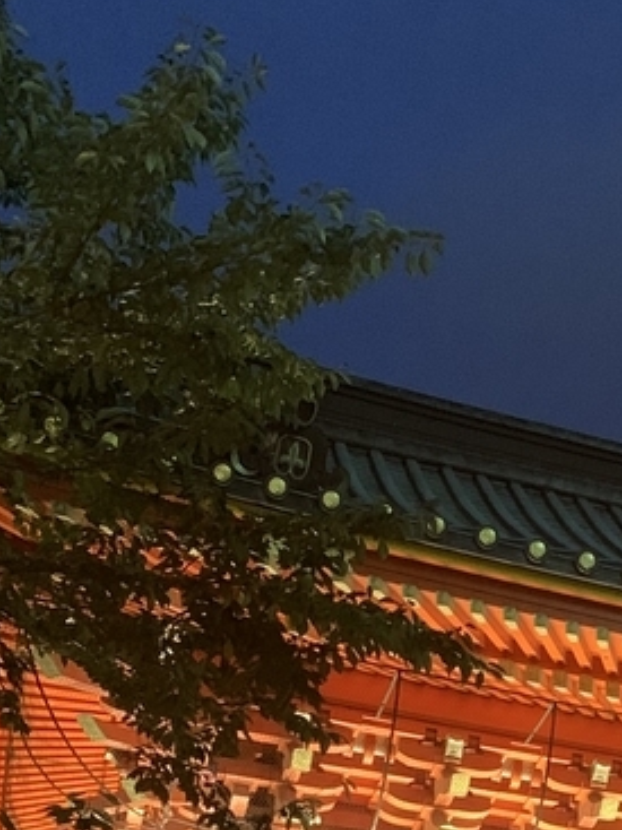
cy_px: 991
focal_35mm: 85
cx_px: 819
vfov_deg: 21.4
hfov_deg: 16.4
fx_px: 2038
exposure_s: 1/25
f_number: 1.8
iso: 640
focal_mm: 4.25
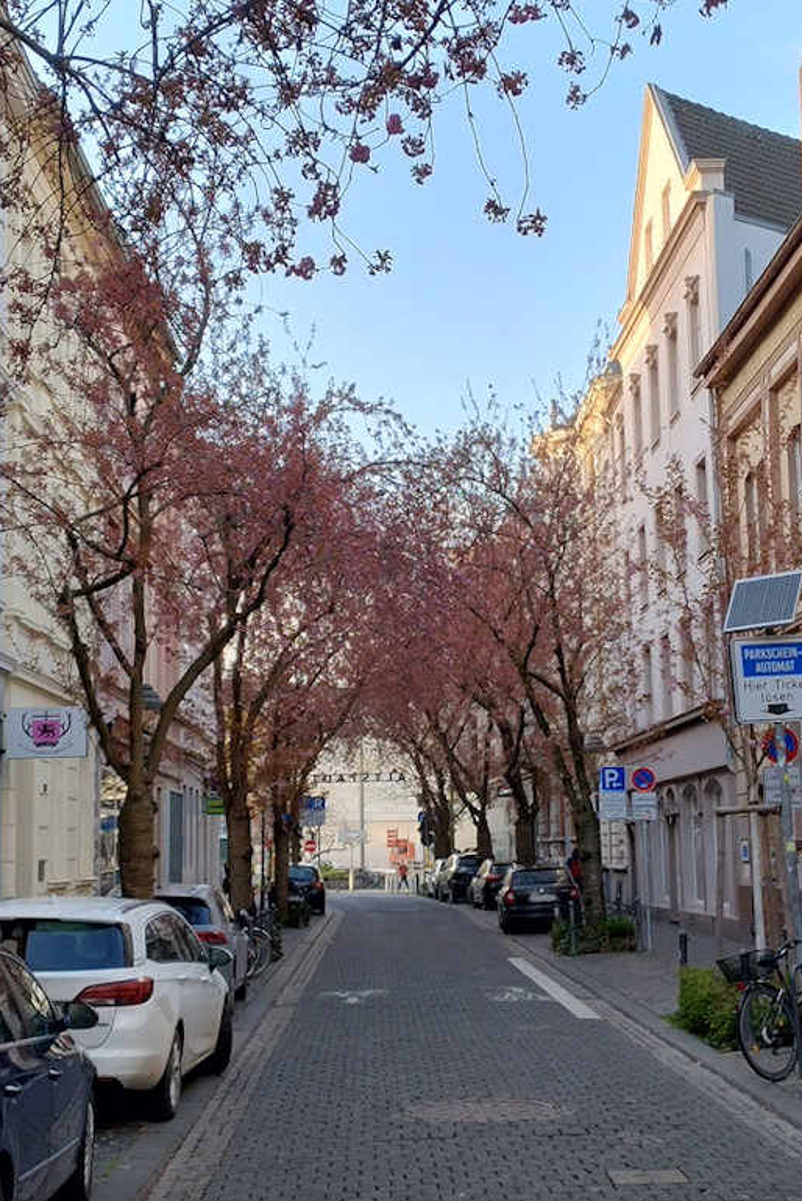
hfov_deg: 47.9
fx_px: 901
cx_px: 354
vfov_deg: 67.4
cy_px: 599
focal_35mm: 27
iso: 116
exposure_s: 1/100
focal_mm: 4.71
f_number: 1.7
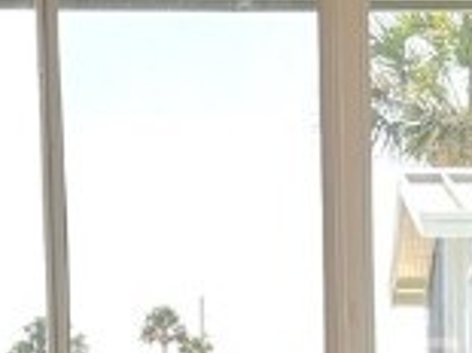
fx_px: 2343
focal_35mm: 172
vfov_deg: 8.2
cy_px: 718
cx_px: 521
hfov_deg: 11.3
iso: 50
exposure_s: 1/425
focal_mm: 5.1
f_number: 1.6
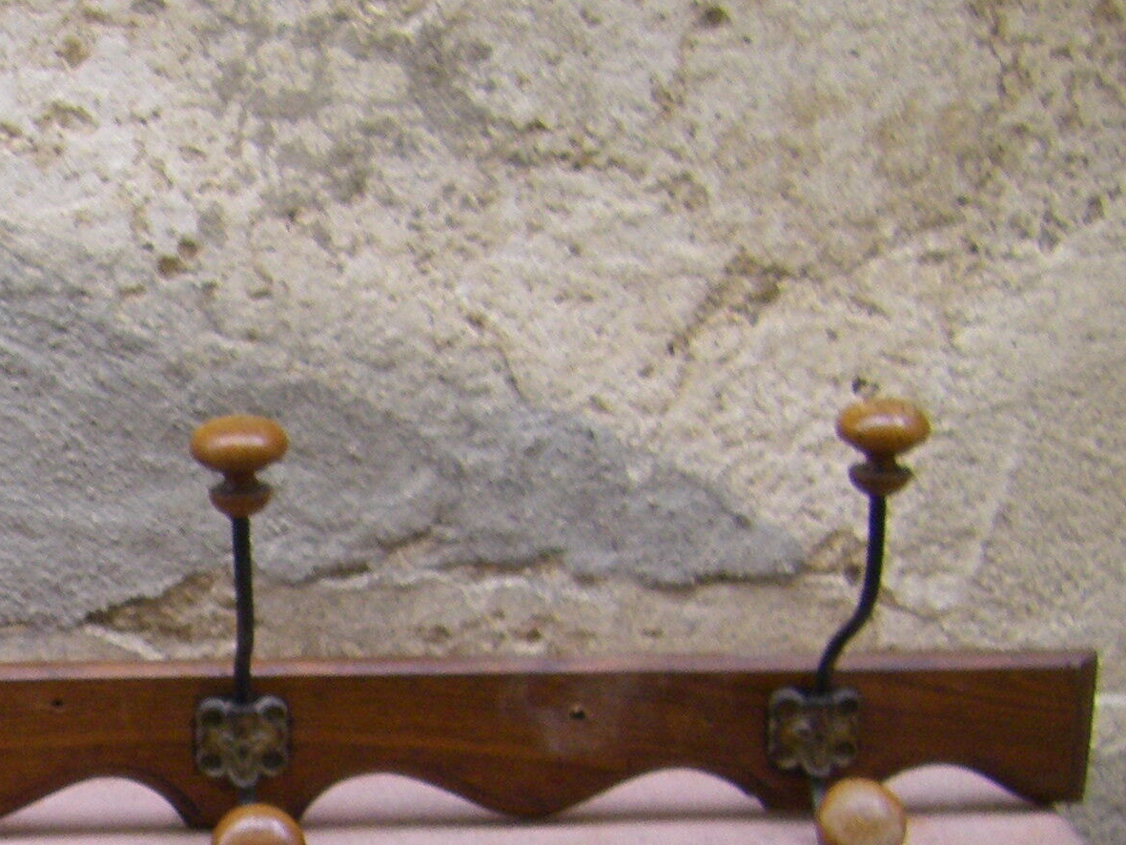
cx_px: 3
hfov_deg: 18.2
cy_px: 818
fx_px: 3416
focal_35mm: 105
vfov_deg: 13.9
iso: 200
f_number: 3.5
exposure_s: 1/50
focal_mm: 6.3
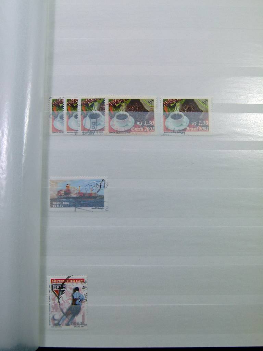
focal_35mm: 38
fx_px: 385
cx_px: 132
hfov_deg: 37.7
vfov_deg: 49.0
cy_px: 176
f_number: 4
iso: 100
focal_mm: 6.8
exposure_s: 1/160
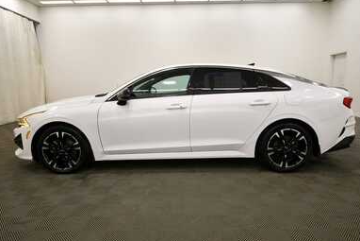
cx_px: 186
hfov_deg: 78.5
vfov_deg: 57.3
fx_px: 220
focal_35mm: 22
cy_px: 122
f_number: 5
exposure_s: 1/250
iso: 640
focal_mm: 14
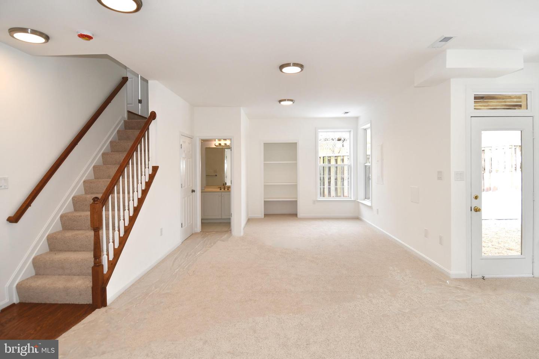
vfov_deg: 67.4
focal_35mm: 18
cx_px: 270
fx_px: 269
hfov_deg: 90.0
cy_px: 180
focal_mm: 12
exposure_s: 1/100
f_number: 5
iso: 200
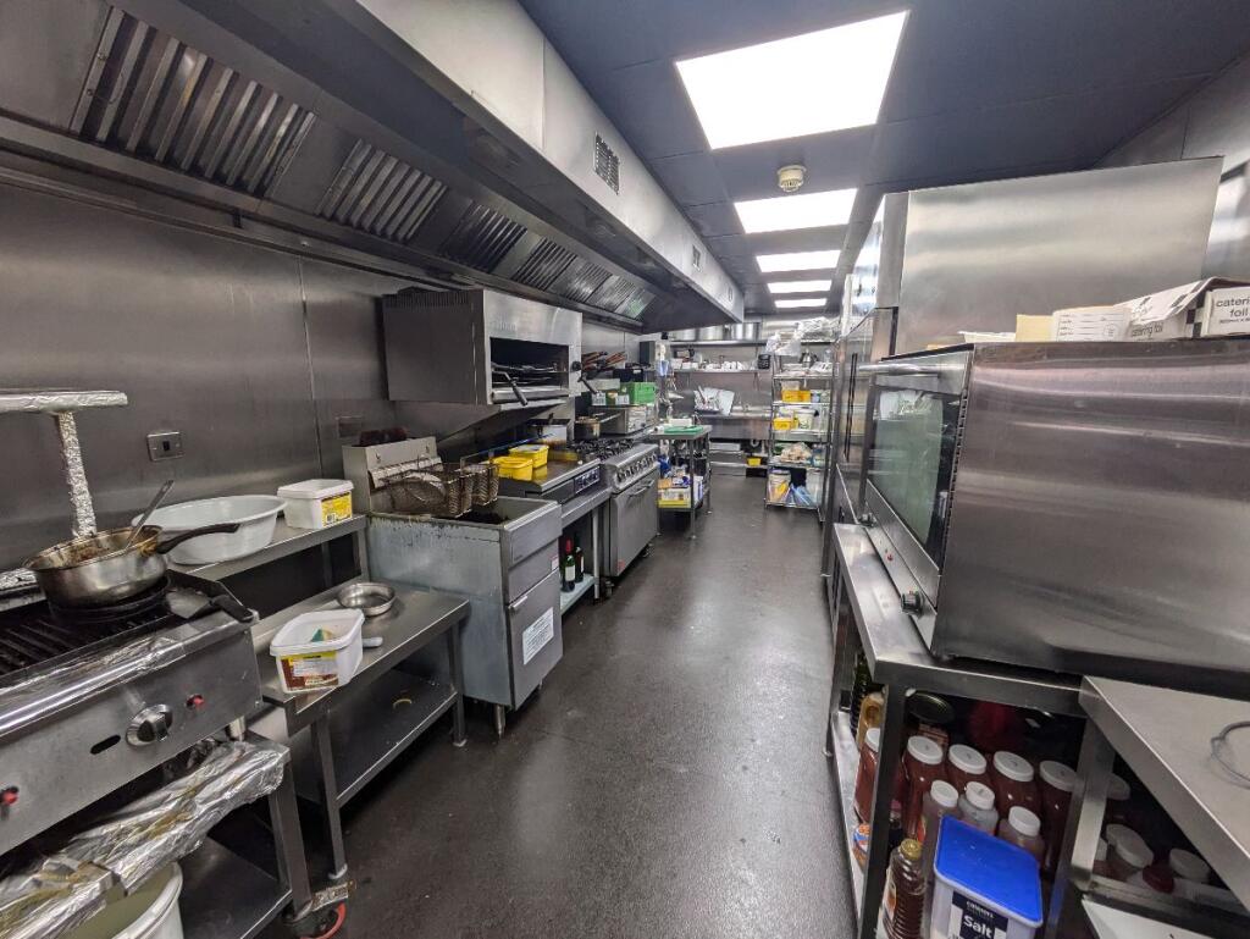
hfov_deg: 102.0
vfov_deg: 85.7
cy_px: 470
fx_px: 506
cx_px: 625
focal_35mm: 14
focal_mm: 1.83
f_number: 2.2
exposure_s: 1/100
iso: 114
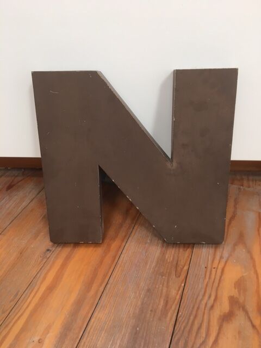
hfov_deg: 48.2
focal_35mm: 29
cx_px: 130
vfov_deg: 61.7
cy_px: 174
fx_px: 292
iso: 64
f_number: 2.2
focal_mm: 4.15
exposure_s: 1/33
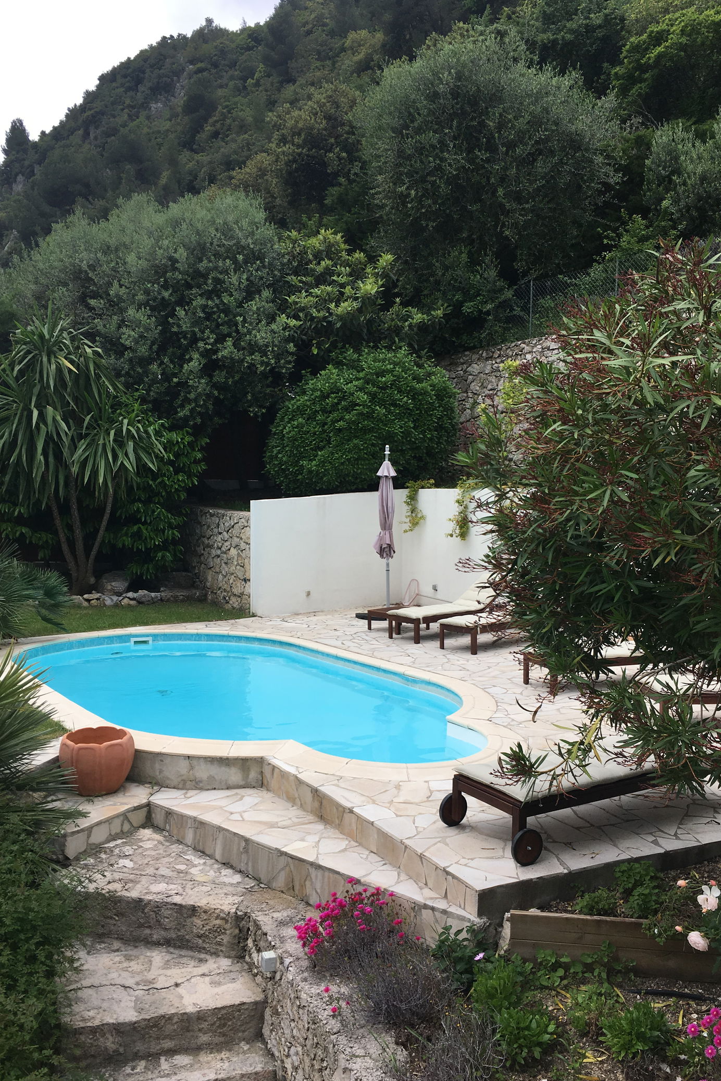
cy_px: 551
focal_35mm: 31
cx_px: 367
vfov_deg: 60.3
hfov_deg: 42.3
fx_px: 931
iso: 25
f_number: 2.2
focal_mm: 4.15
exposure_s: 1/845
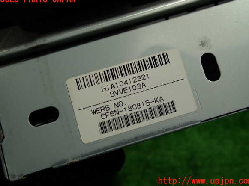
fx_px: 223
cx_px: 126
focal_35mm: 31
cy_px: 90
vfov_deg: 45.4
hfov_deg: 58.4
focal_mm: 5.4
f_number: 2.3
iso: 125
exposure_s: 1/60
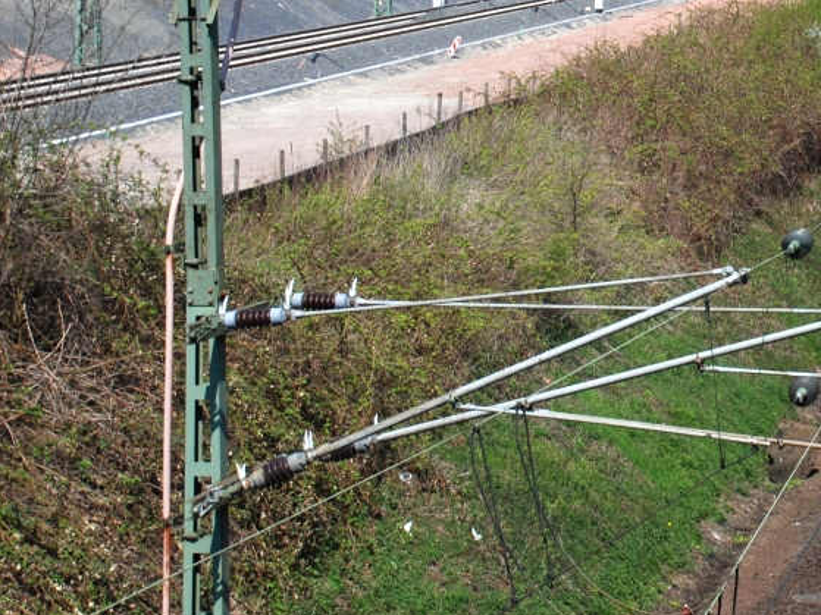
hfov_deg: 15.6
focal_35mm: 124
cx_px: 821
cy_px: 120
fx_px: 2940
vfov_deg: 11.9
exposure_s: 1/400
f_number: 9
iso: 250
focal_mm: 40
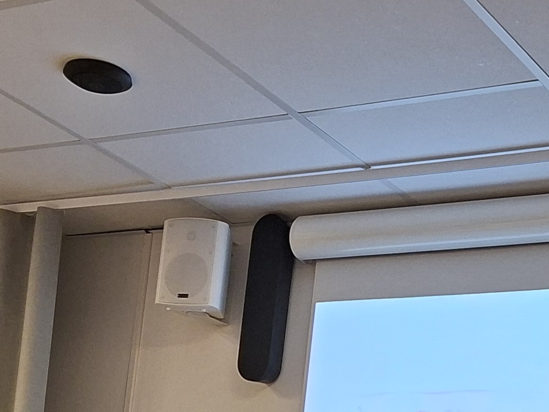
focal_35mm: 90
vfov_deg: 15.4
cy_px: 586
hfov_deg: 21.7
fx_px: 1428
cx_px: 367
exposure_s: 1/100
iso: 200
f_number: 1.8
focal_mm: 5.54
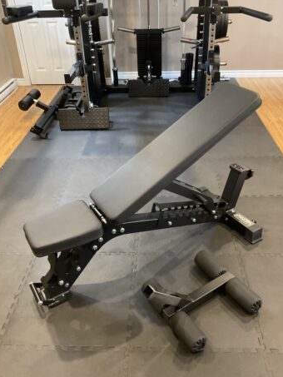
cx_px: 148
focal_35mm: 32
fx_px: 349
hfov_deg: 44.2
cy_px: 193
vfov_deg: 56.8
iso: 400
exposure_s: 1/30
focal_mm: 3
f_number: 1.8
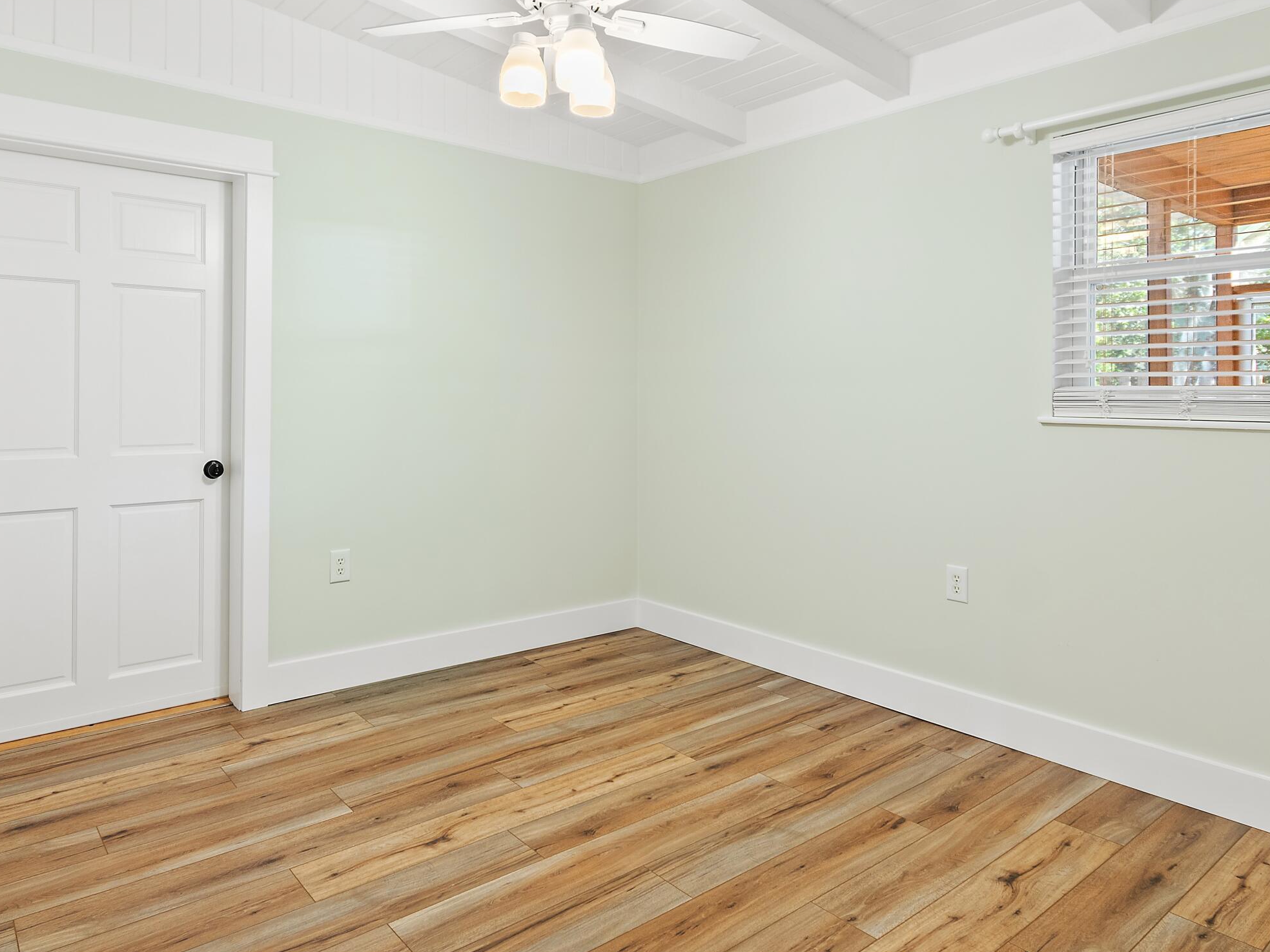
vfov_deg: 61.0
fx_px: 807
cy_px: 429
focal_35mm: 22
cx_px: 631
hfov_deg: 76.4
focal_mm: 10
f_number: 4.5
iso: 100
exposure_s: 1/3
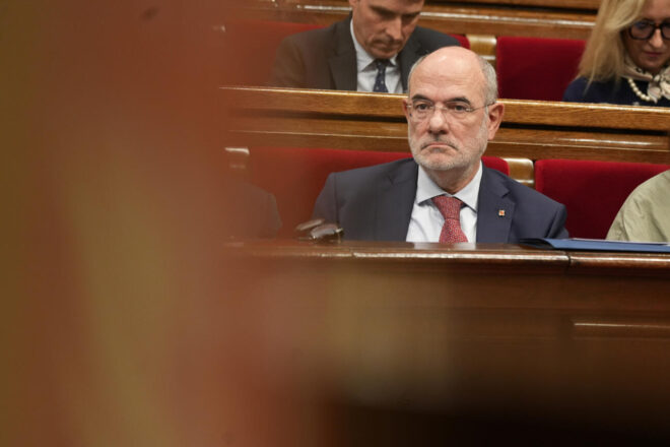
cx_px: 335
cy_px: 224
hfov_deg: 10.3
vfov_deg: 6.9
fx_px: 3722
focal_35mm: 200
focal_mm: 200
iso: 3200
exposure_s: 1/125
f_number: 5
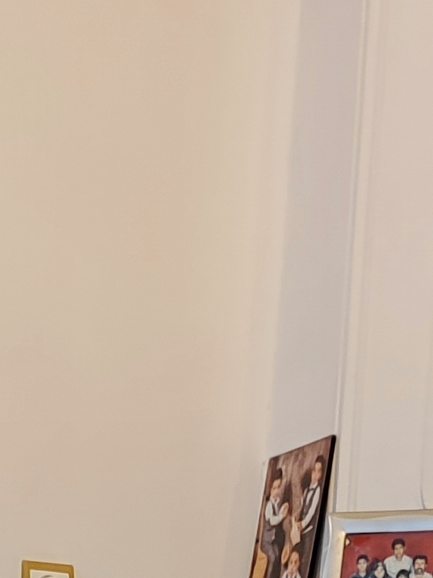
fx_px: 1818
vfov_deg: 15.4
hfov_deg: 13.4
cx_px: 14
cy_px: 1051
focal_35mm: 109
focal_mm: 5.59
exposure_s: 1/13
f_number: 1.88
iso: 555
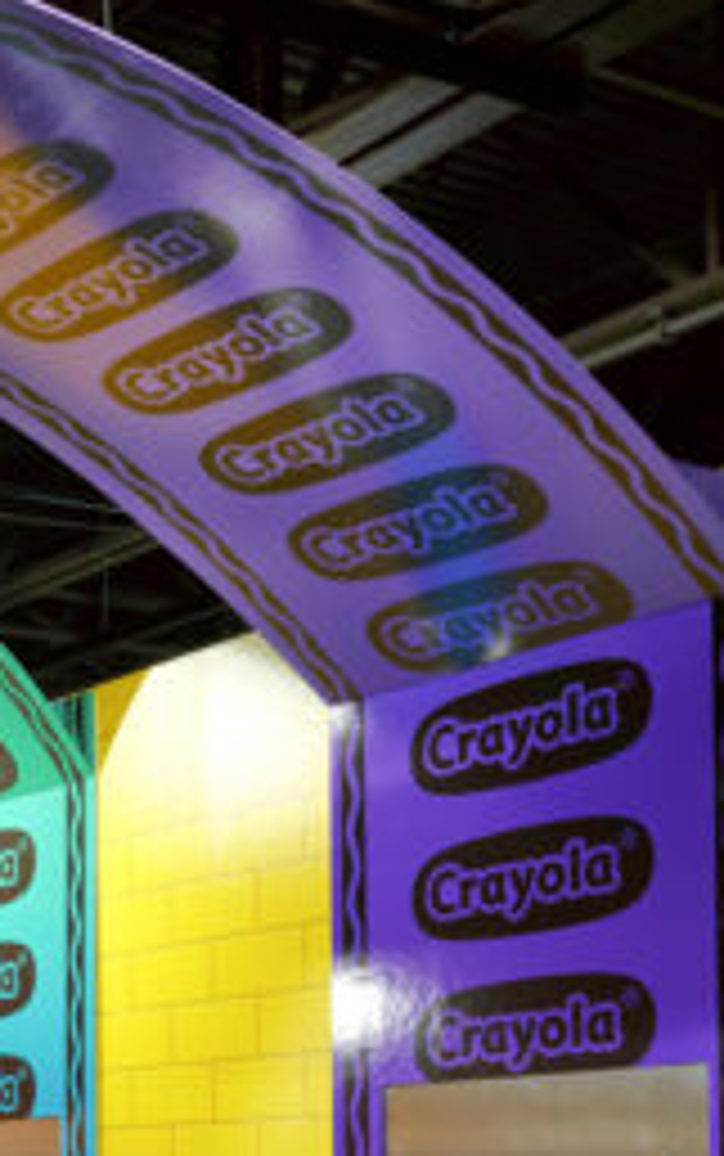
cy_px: 1172
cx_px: -166
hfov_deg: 16.4
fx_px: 2395
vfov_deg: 25.7
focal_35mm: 76
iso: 64
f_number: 8
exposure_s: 1/2
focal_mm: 24
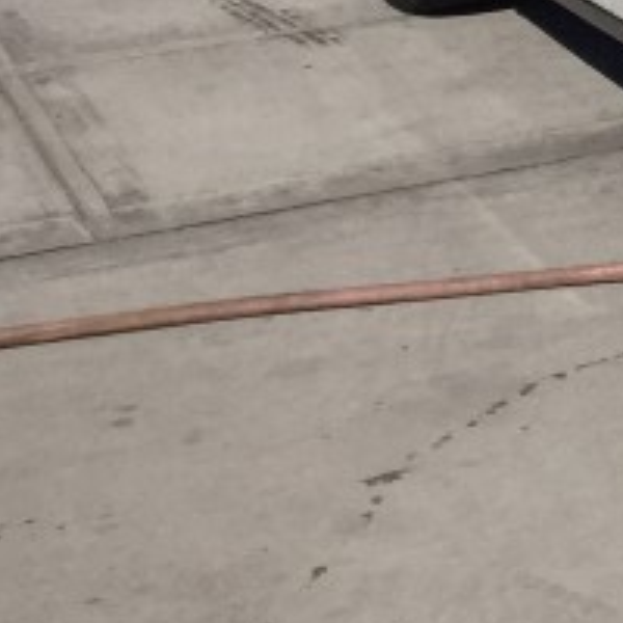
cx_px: 1489
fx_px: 2667
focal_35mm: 131
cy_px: -206
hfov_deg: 11.2
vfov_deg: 12.8
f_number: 2.2
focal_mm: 4.15
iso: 32
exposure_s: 1/4950
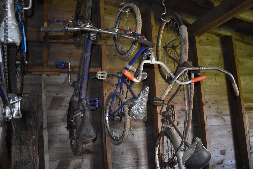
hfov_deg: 57.2
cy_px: 84
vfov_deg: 40.0
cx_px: 126
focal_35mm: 33
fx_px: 232
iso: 2000
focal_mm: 22
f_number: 3.8
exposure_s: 1/60
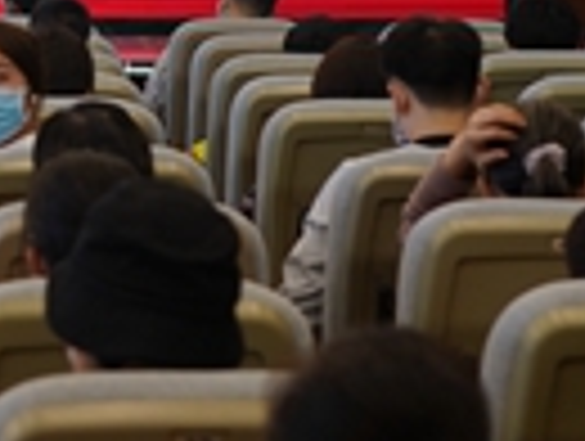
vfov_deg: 7.9
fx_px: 3149
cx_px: -400
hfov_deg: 10.1
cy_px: -130
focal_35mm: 186
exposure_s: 1/100
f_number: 3.2
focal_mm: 35
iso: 320
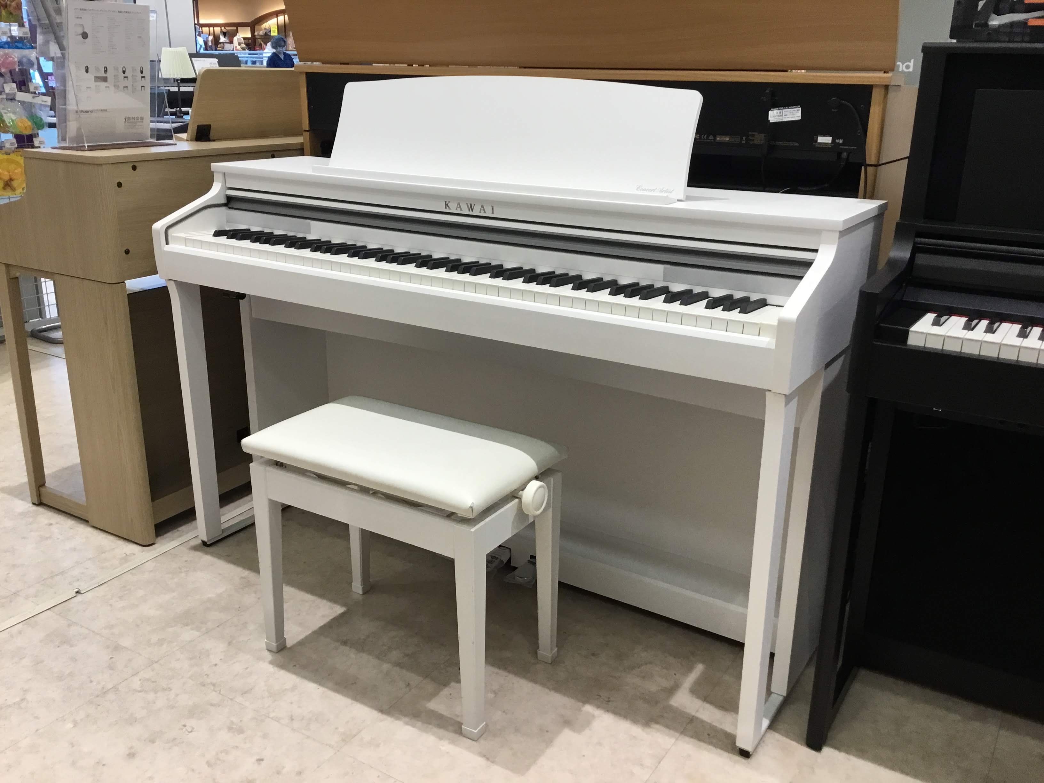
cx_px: 522
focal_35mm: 31
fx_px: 935
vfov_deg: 45.4
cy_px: 392
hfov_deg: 58.4
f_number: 2.4
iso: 40
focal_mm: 3.3
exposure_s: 1/30
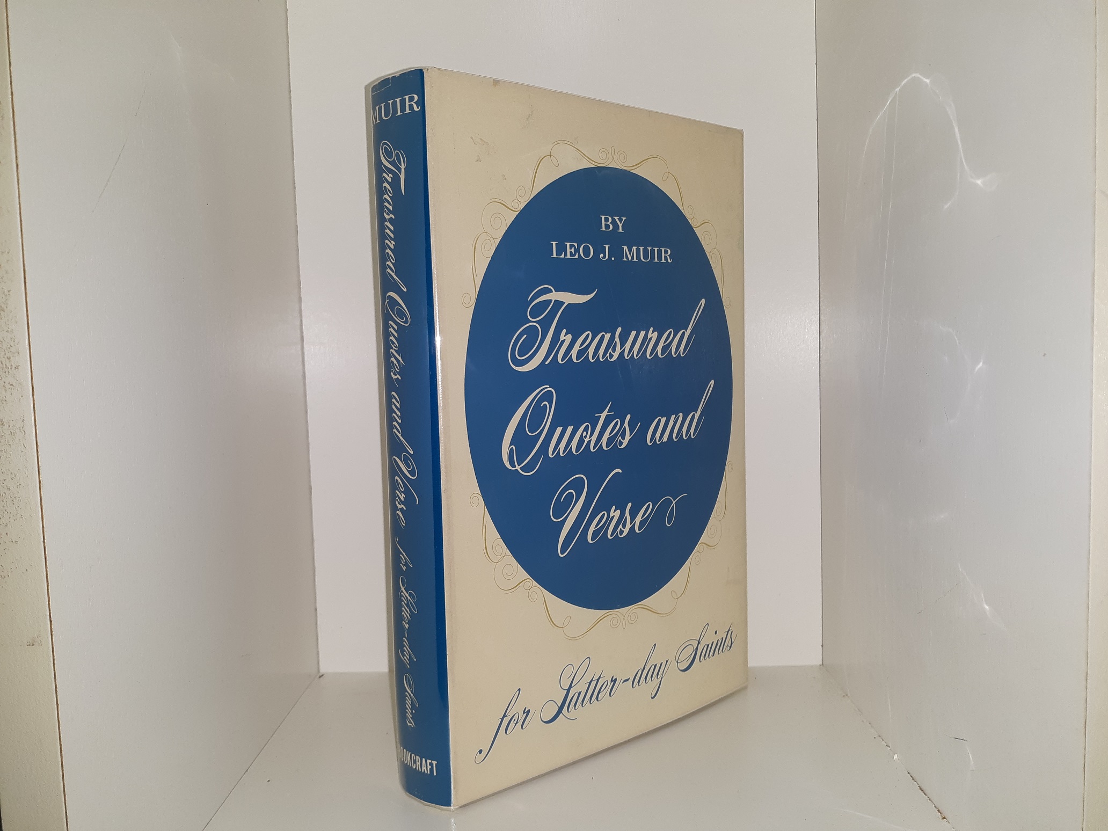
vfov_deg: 49.7
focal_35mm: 28
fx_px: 896
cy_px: 416
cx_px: 554
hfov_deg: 63.4
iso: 40
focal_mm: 3.7
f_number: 1.7
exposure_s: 1/136
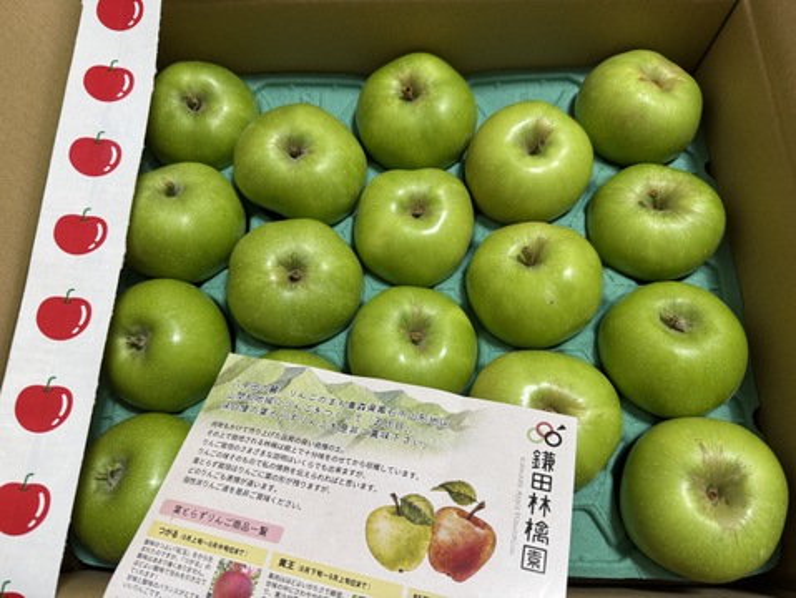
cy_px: 299
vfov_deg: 56.9
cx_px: 398
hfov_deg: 71.6
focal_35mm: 24
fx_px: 552
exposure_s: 1/100
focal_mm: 6.76
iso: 160
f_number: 1.78
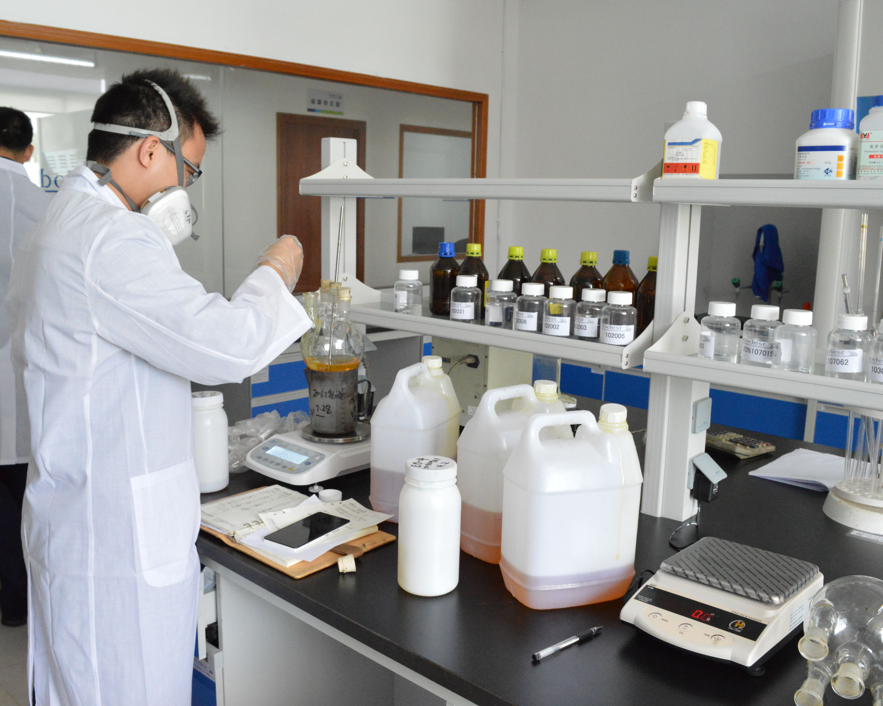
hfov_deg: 57.1
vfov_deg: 47.1
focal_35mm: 31
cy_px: 352
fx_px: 810
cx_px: 412
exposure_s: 1/200
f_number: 7.1
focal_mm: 18
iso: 3200
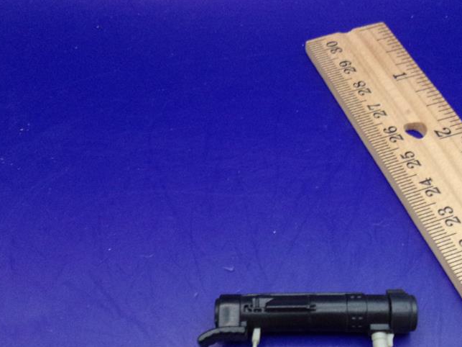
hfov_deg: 43.7
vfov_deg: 32.7
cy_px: 275
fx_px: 574
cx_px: 270
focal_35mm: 43
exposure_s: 1/17
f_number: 3
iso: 417
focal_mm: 4.9
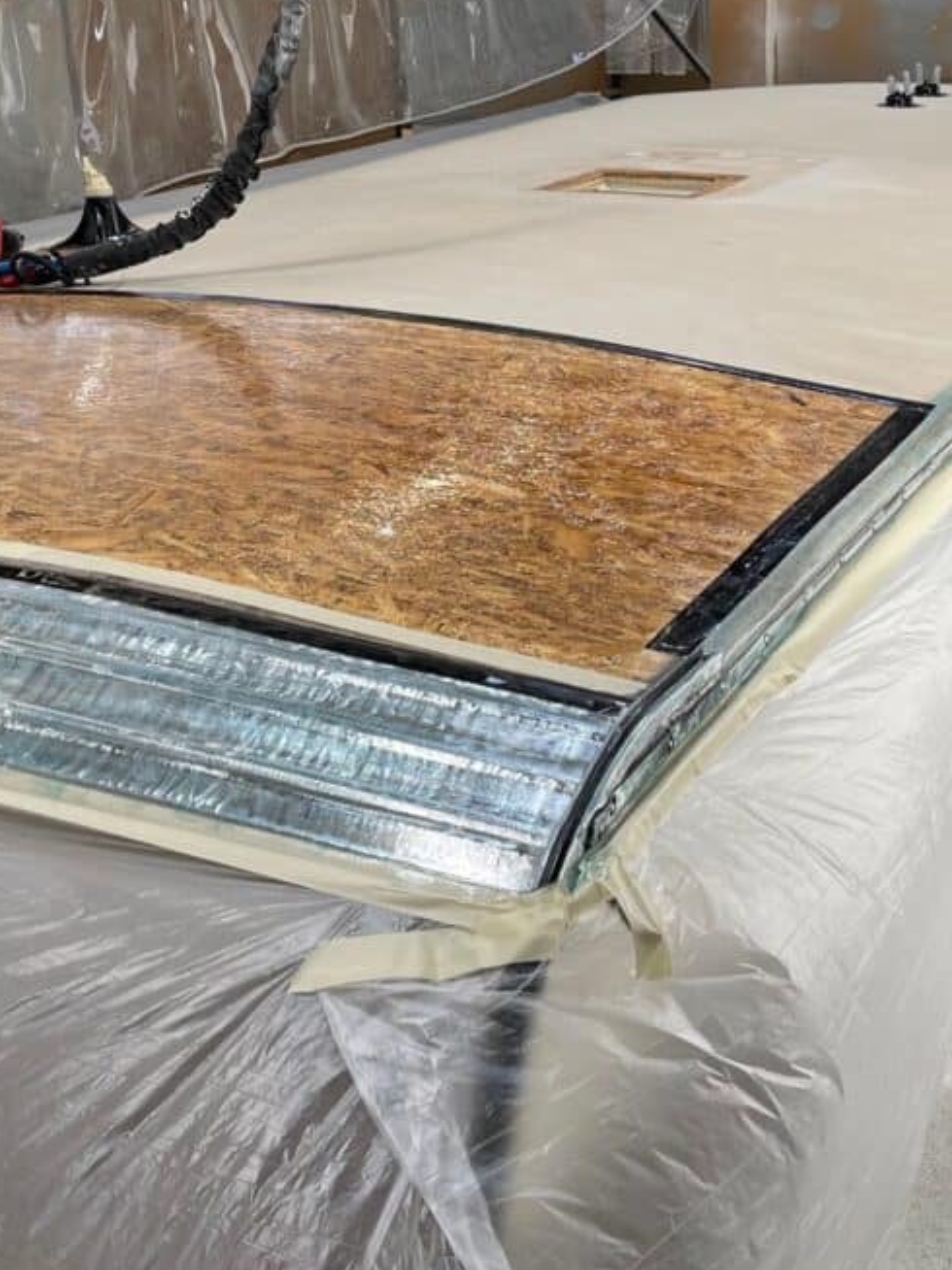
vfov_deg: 35.8
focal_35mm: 52
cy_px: 277
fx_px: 1908
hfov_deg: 27.9
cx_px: 350
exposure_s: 1/181
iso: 32
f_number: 1.6
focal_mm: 4.2
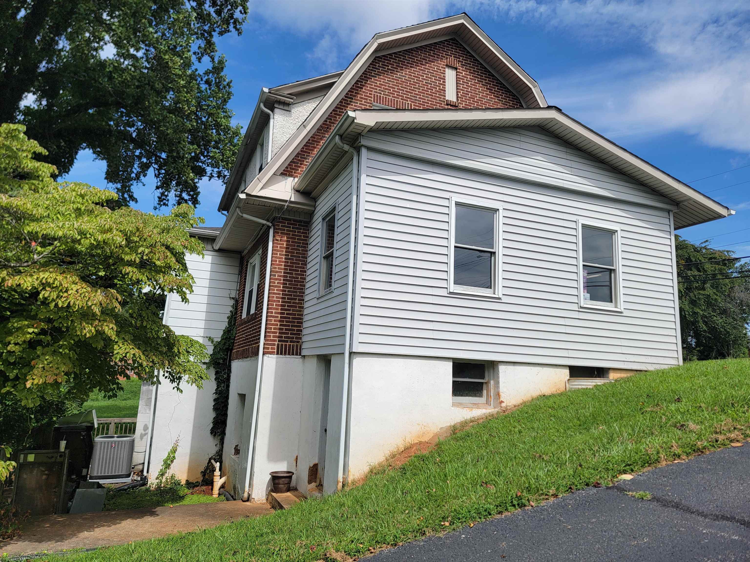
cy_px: 281
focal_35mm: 24
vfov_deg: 56.8
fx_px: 520
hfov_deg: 71.6
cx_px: 375
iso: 16
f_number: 1.8
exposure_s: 1/1399
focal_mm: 6.7
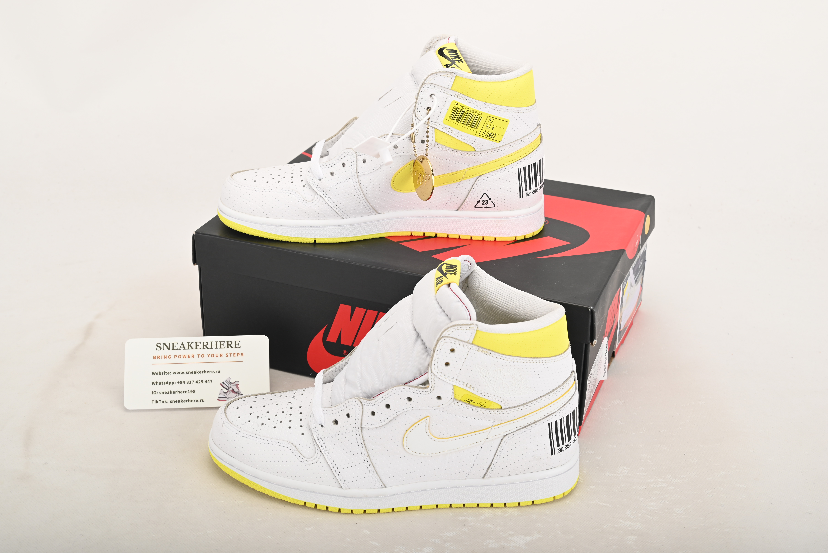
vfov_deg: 27.0
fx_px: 1150
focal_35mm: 50
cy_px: 276
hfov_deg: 39.6
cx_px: 414
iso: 100
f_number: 11
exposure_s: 1/200
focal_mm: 50
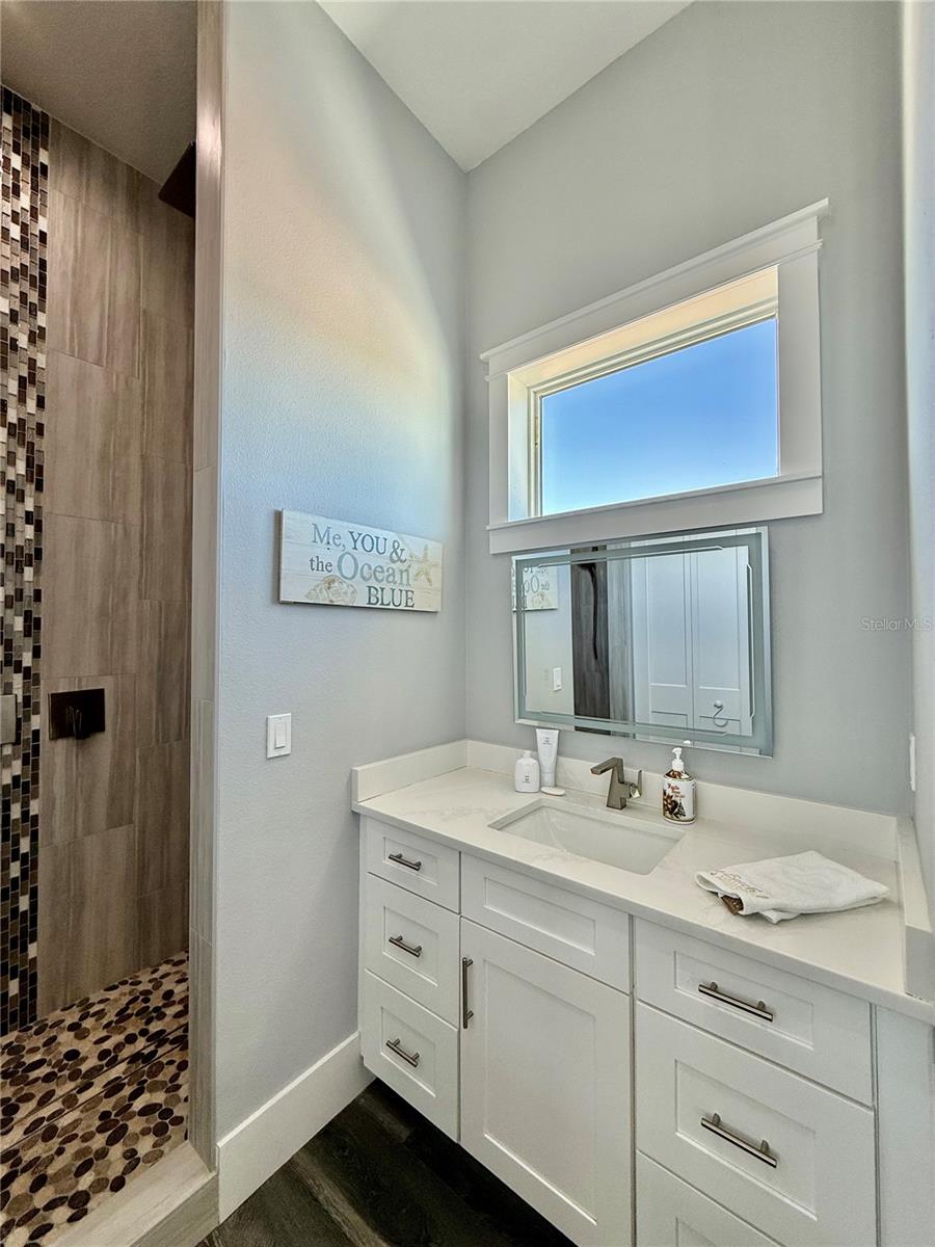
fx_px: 504
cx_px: 468
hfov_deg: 85.7
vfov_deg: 102.1
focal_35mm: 14
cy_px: 624
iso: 80
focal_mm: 2.22
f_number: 2.2
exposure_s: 1/120
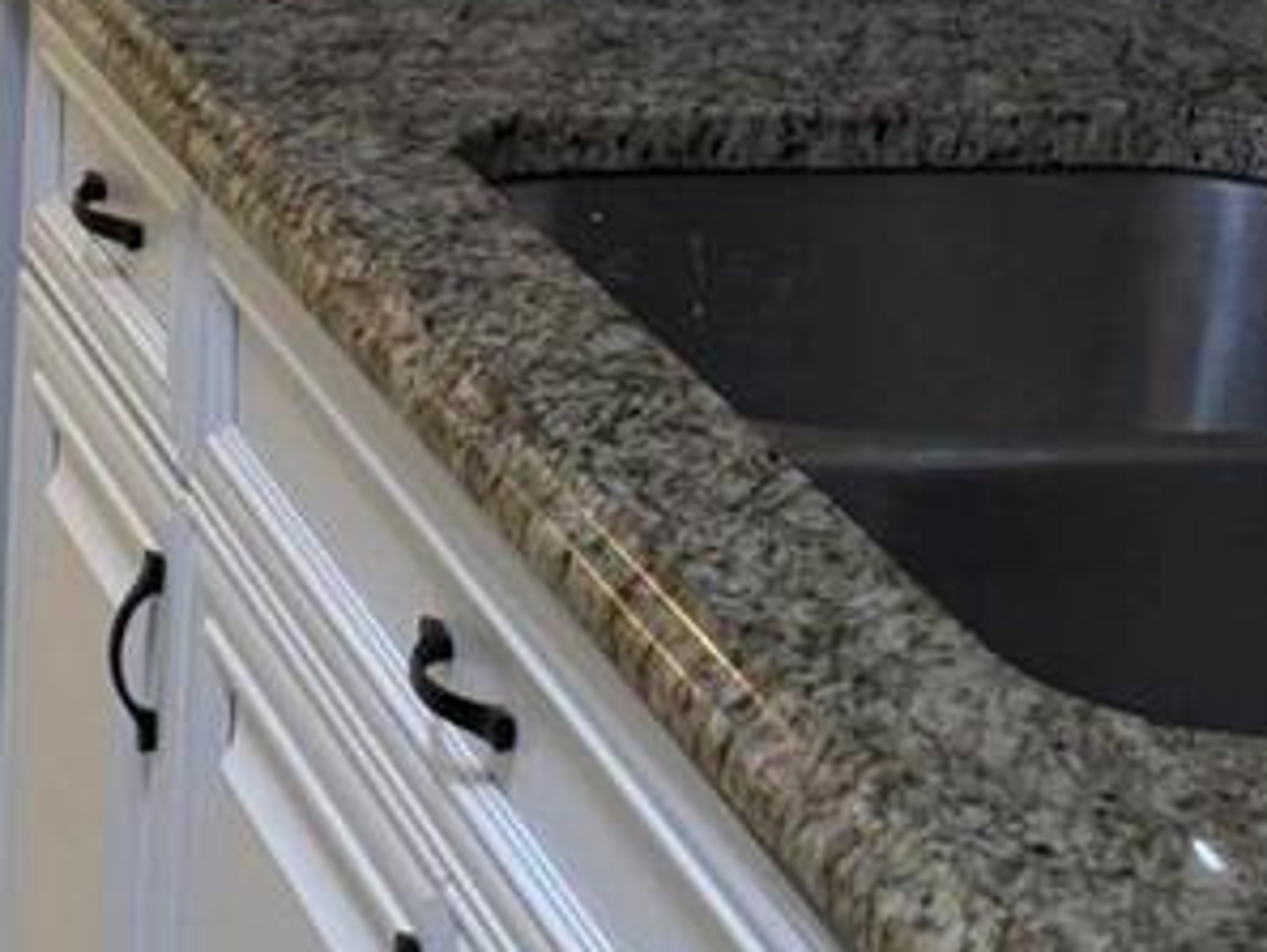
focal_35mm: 124
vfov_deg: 11.9
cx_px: -1126
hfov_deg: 13.9
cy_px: 141
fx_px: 4540
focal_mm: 6.76
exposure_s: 1/120
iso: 125
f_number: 1.78
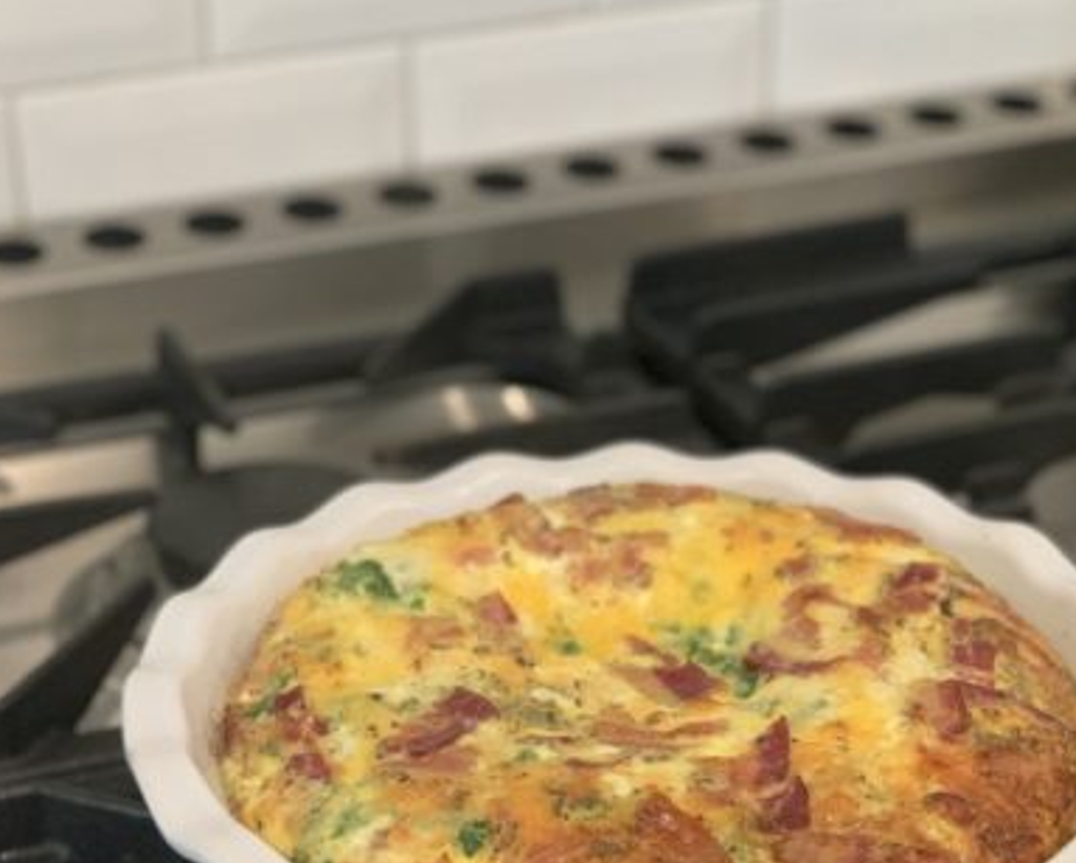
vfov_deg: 15.8
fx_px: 3028
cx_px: 694
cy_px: 952
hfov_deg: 20.1
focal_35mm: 95
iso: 400
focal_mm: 6
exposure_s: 1/60
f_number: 2.4
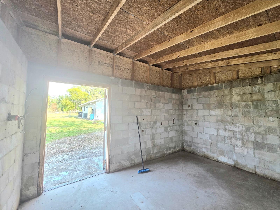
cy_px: 105
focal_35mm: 13
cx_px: 140
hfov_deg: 106.2
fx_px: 105
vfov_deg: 89.9
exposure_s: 1/120
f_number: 1.9
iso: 100
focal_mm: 2.2
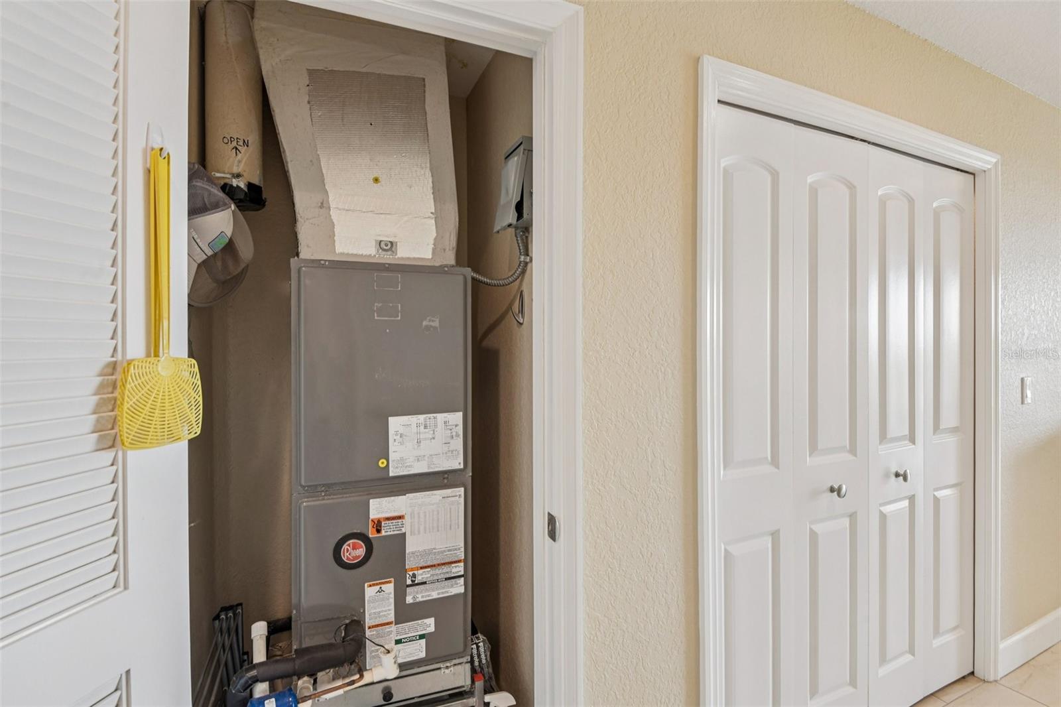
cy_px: 354
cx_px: 530
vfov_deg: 73.7
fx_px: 471
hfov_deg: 96.7
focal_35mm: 16
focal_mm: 16
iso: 400
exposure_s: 1/25
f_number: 8
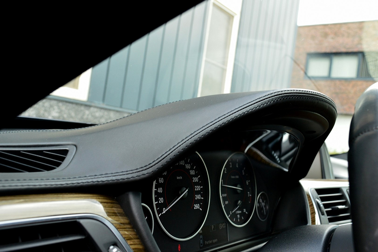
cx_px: 189
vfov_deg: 36.9
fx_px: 378
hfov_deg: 53.1
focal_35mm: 36
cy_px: 126
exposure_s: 1/60
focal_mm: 24
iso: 450
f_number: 8
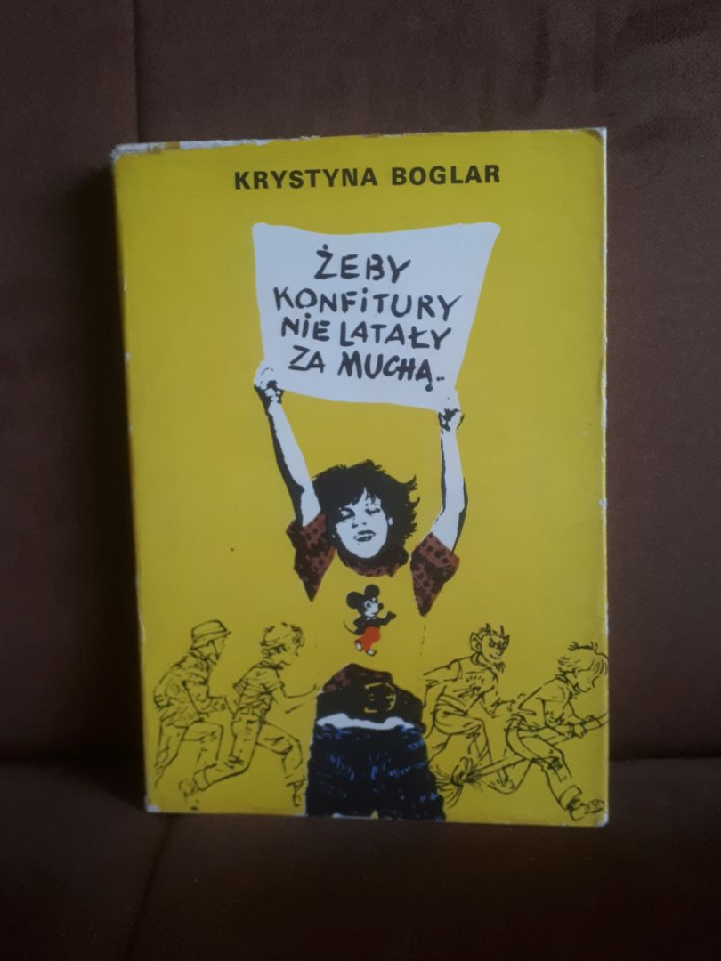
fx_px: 833
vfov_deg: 59.9
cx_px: 354
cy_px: 464
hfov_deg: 46.8
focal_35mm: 30
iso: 160
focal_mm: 3.6
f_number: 1.9
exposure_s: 1/17
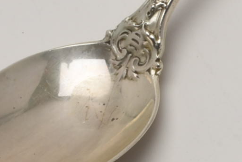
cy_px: 113
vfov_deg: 4.9
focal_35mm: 281
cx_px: 269
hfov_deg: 7.3
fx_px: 1891
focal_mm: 32
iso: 100
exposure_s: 1/125
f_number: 25
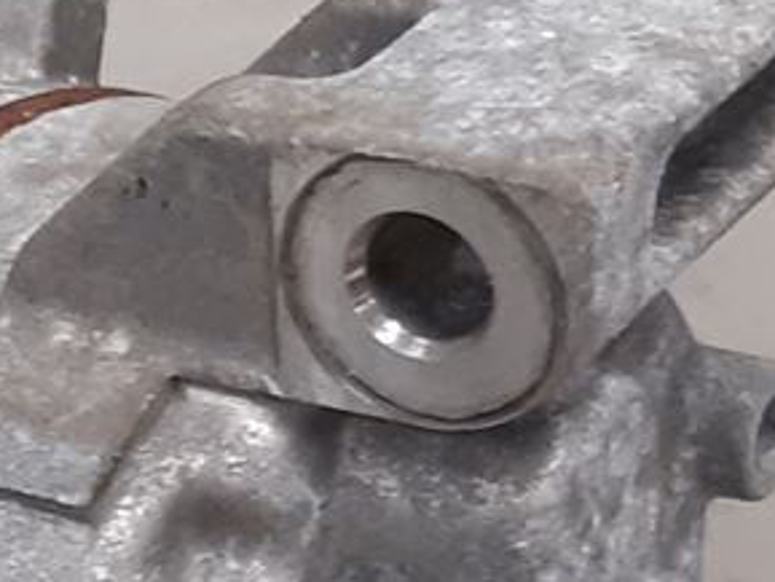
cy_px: 413
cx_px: -526
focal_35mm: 184
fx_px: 4121
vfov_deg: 8.1
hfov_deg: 10.2
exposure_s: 1/50
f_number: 1.7
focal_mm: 3.93
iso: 160
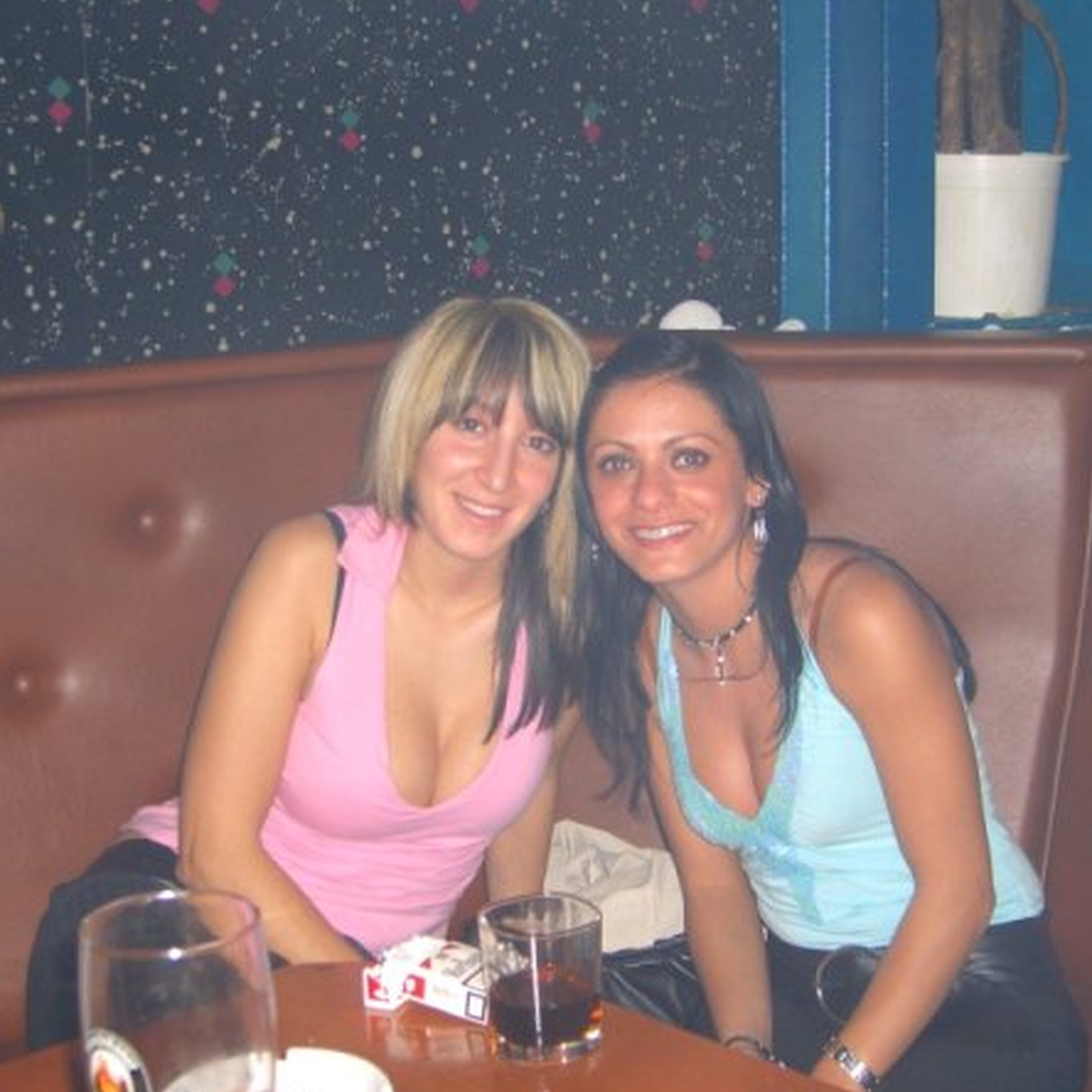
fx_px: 1963
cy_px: 551
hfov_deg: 31.1
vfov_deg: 31.1
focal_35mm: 55
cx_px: 551
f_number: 3.1
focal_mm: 9.5
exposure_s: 1/60
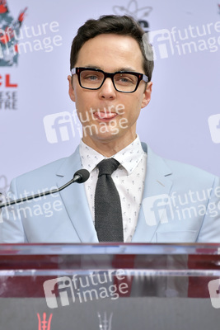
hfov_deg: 4.6
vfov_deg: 6.9
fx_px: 2747
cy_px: 165
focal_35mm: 300
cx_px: 110
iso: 160
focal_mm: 300
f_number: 5.6
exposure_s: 1/250
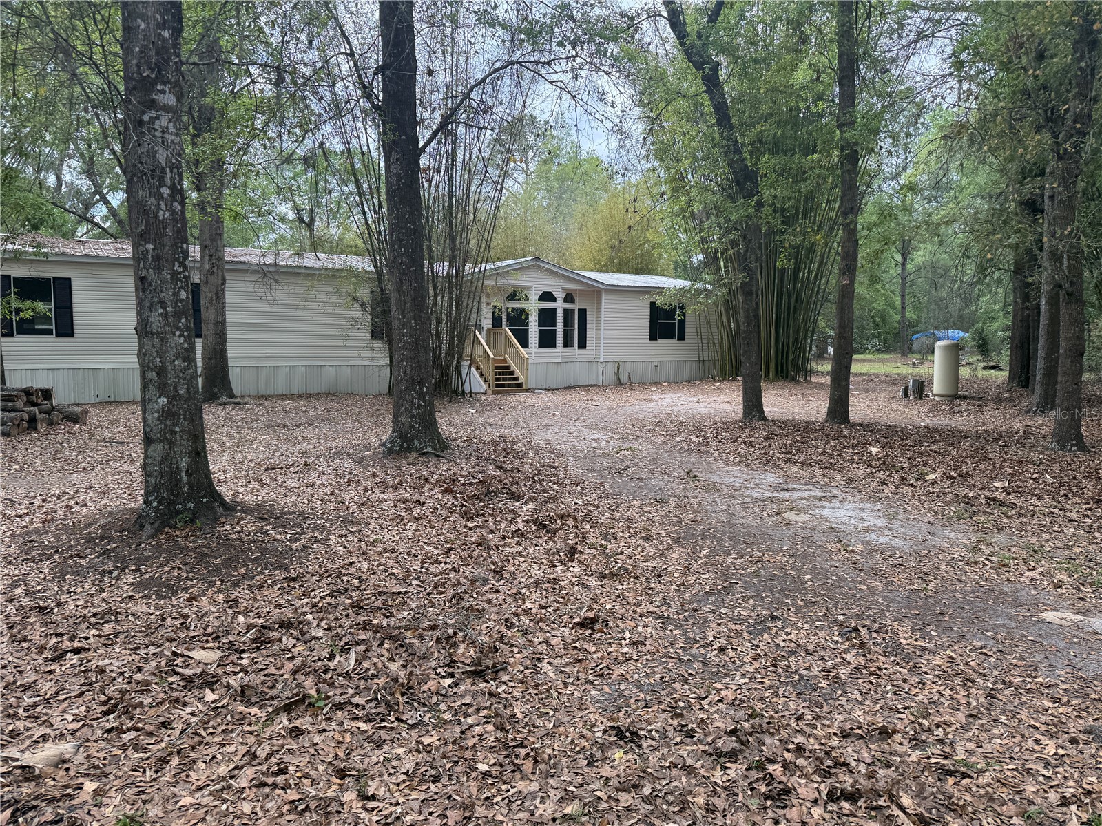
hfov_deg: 71.6
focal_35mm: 24
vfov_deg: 56.8
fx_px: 764
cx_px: 551
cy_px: 413
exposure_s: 1/831
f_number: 1.78
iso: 100
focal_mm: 6.76
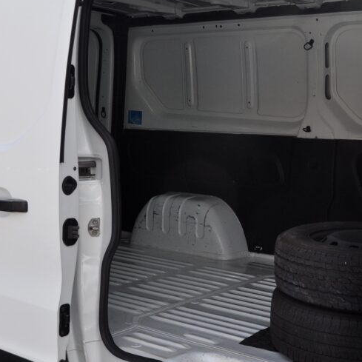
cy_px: 170
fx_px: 757
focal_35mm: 64
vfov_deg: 26.9
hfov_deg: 26.9
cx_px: 186
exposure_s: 1/200
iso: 500
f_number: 7.1
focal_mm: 24
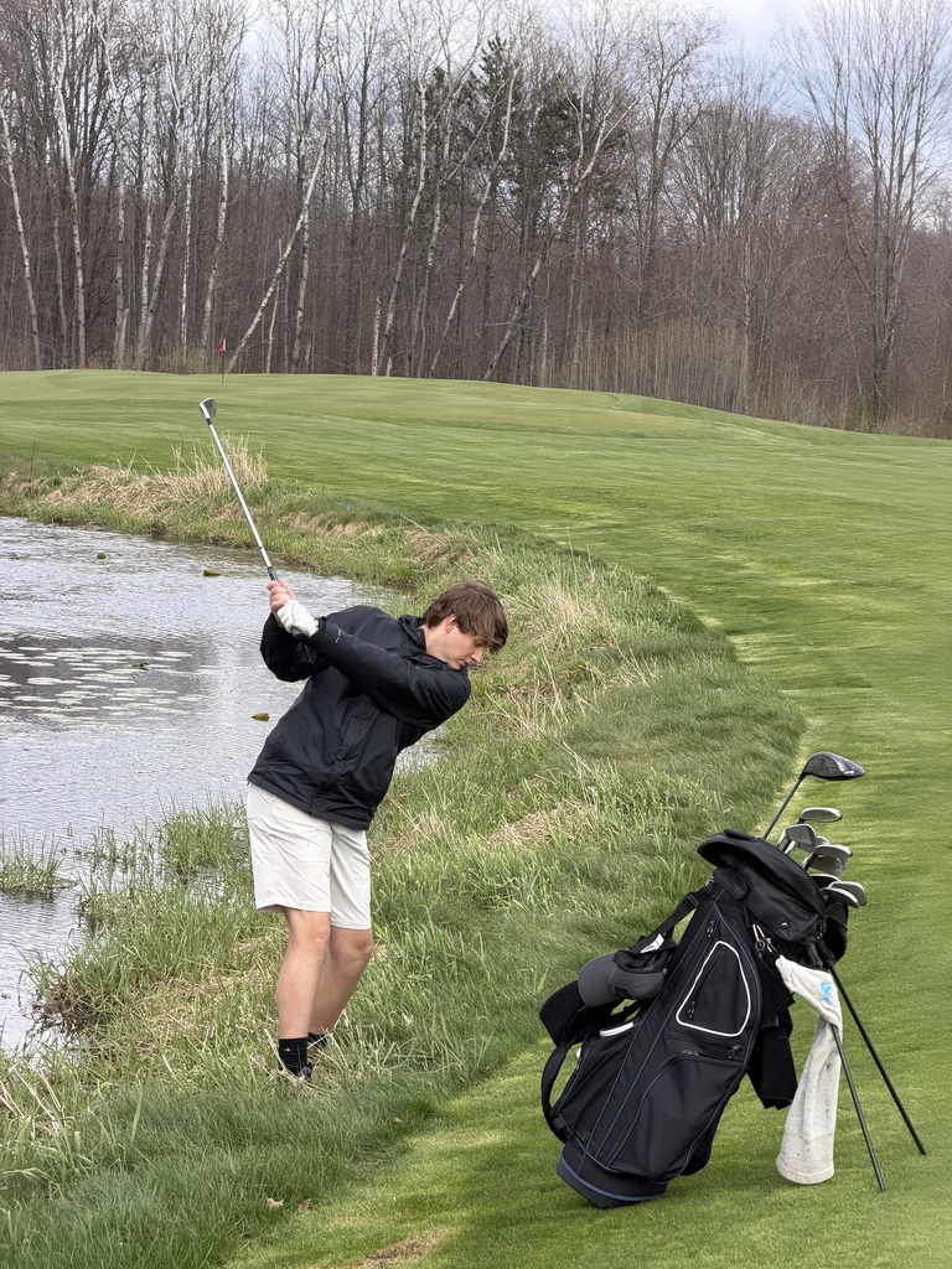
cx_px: 476
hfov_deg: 14.8
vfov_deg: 19.6
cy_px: 634
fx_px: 3667
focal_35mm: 100
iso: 50
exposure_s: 1/353
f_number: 2.8
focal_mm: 16.89
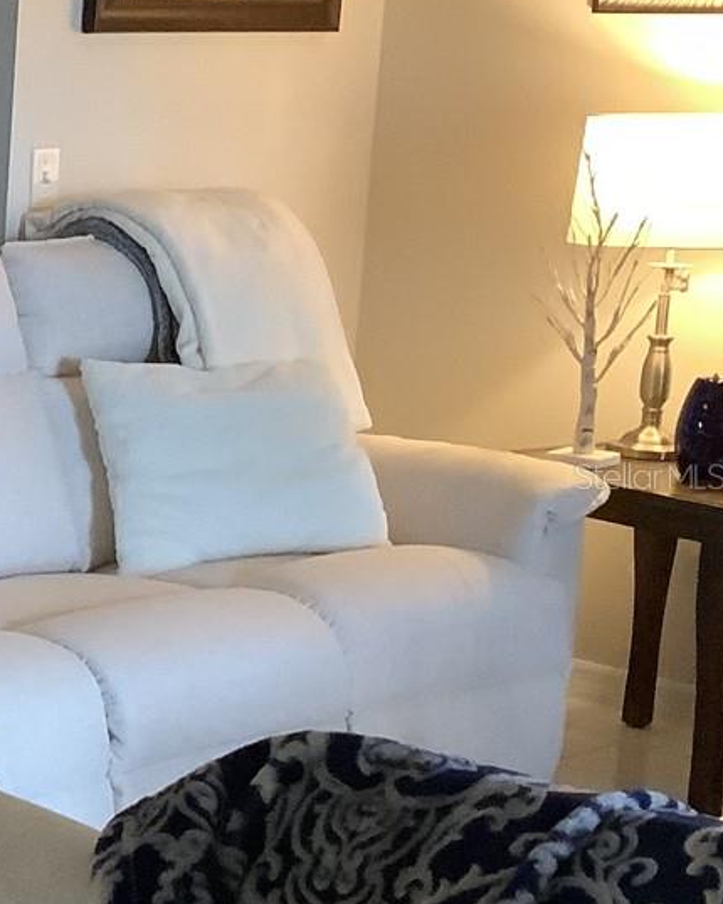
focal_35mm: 90
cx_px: -612
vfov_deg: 21.3
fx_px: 2409
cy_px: 476
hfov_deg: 14.7
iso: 400
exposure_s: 1/40
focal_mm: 3.3
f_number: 2.4
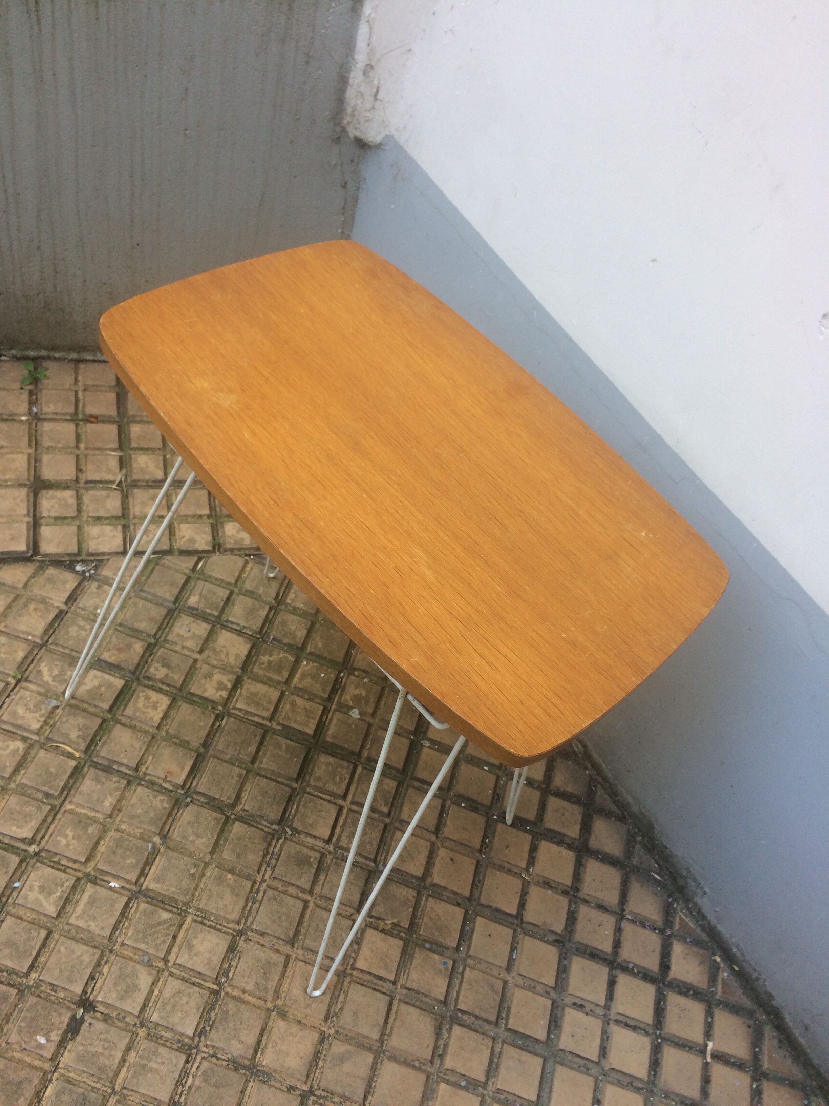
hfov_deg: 48.2
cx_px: 414
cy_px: 553
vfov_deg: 61.7
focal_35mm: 29
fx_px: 926
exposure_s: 1/50
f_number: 2.2
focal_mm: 4.15
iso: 40
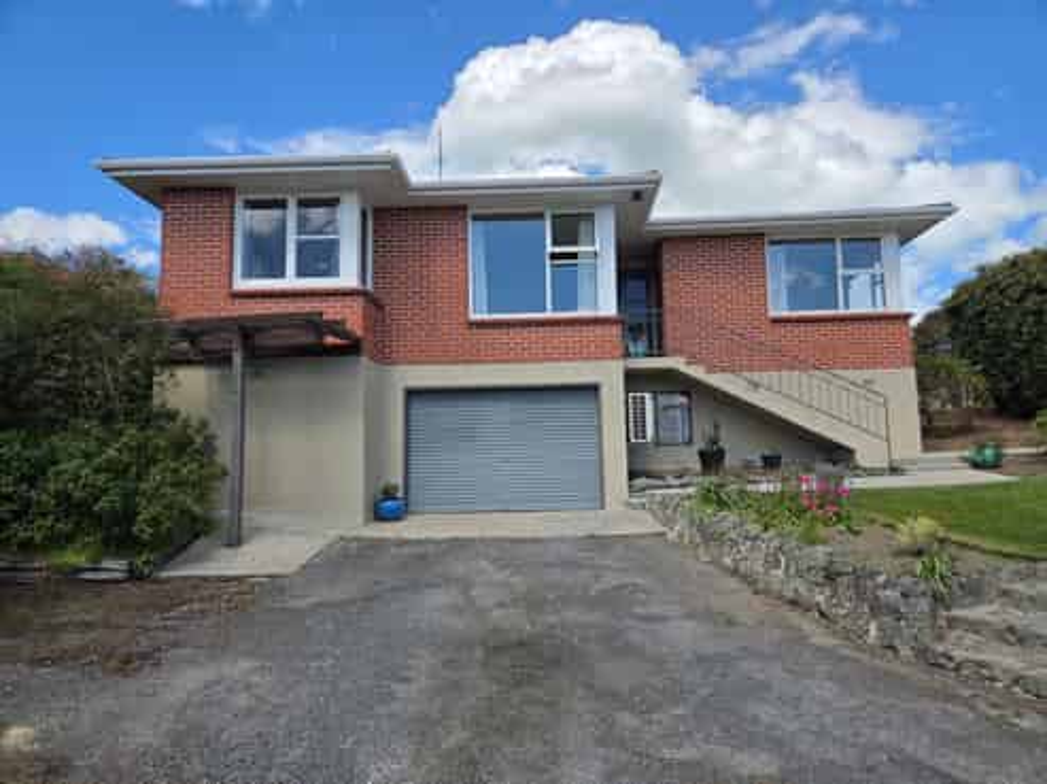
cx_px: 524
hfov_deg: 74.0
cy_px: 392
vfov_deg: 58.8
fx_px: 695
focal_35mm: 23
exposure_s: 1/5399
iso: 80
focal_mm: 5.4
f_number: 1.8
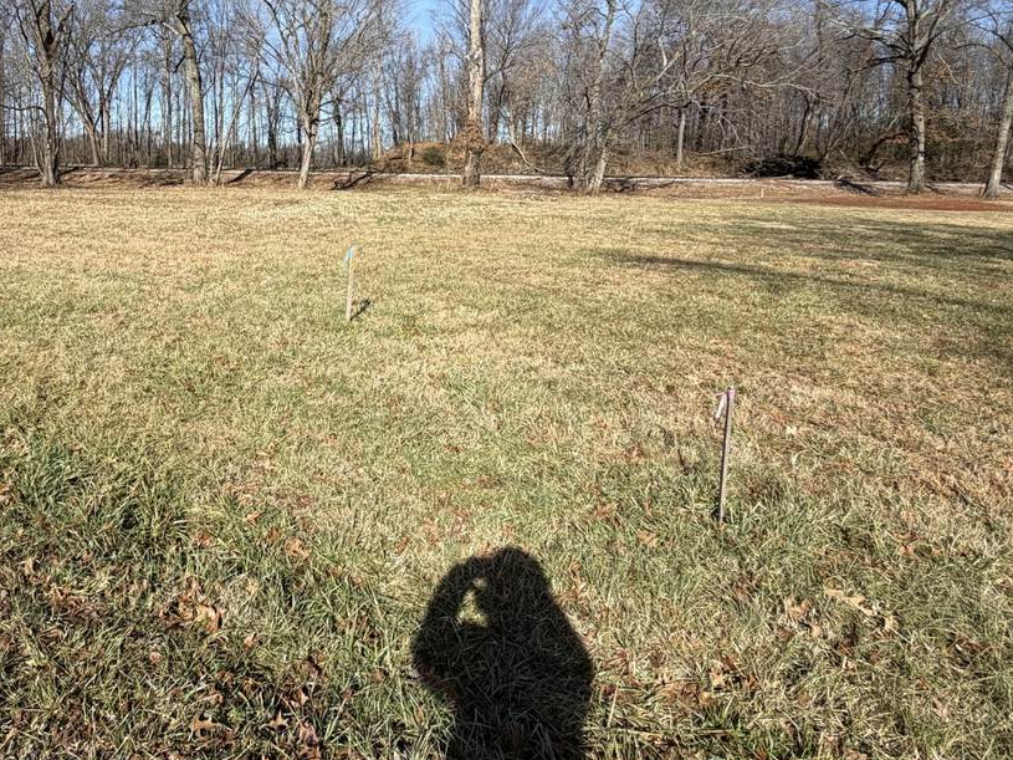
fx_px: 644
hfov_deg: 72.3
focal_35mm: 22
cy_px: 238
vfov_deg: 59.3
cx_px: 283
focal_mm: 2.22
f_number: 2.2
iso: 25
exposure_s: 1/770
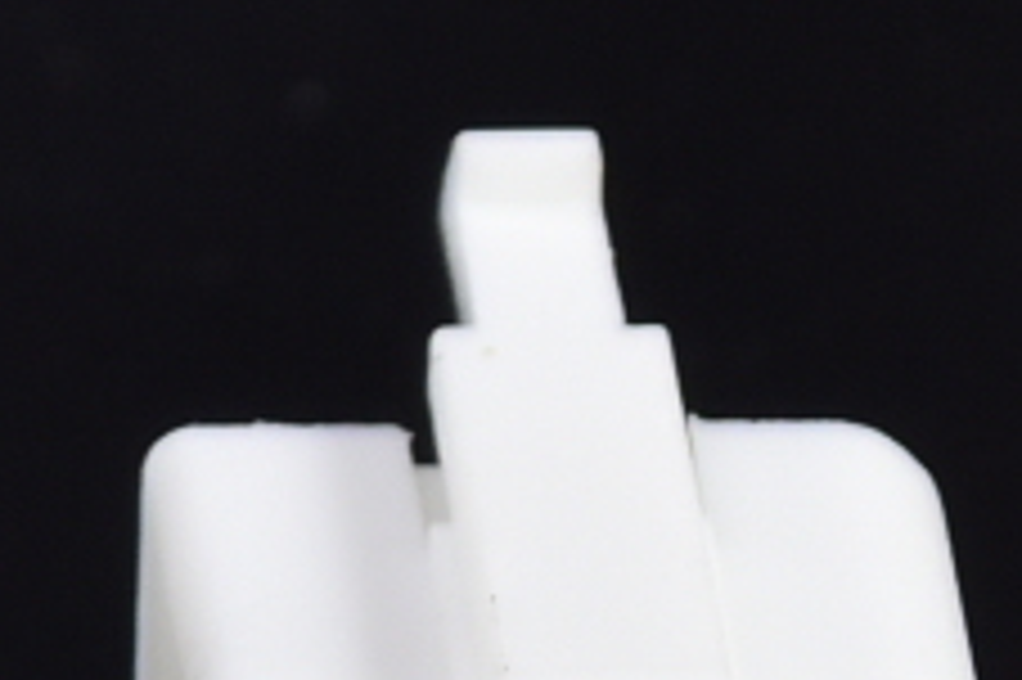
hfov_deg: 1.6
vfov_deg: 1.1
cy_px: 946
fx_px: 37020
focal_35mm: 1305
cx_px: 149
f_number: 8
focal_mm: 122
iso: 250
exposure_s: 1/3
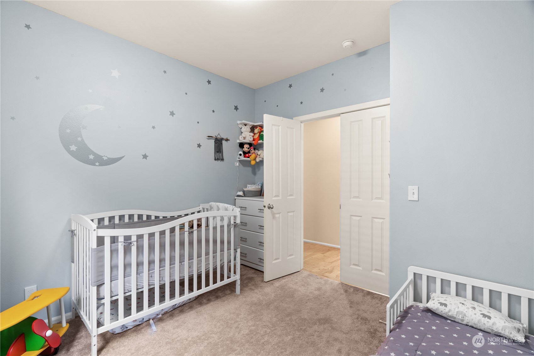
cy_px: 178
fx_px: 237
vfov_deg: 73.7
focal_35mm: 16
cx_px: 267
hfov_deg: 96.8
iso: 640
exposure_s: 1/2
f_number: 9
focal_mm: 16
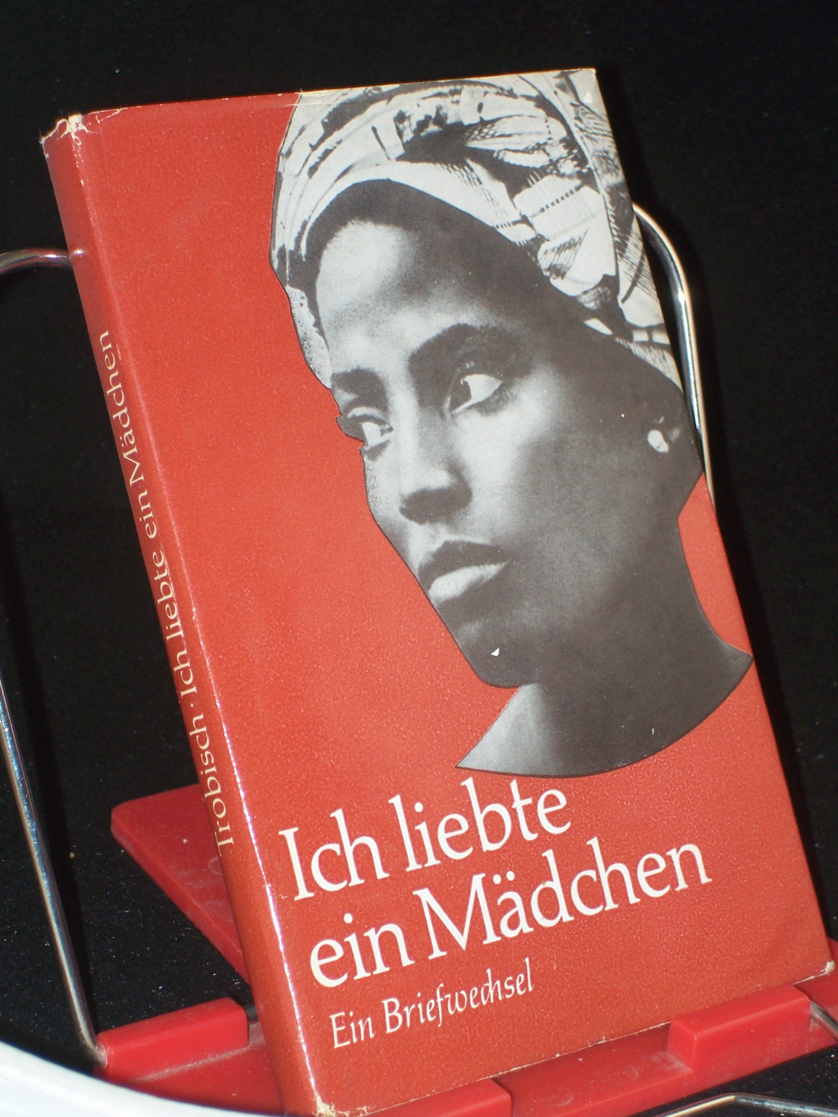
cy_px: 558
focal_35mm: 102
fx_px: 3292
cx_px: 419
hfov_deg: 14.5
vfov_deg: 19.3
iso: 80
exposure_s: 1/100
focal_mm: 16.8
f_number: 4.6
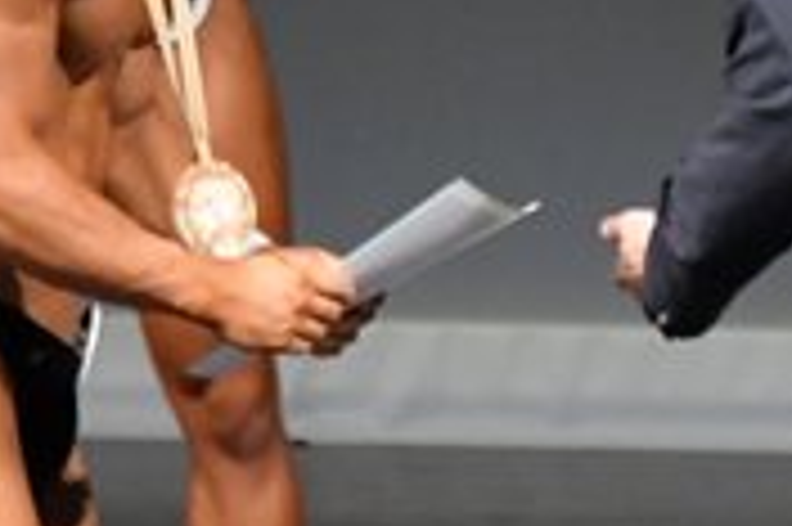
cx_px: 911
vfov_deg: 1.0
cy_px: 346
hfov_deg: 1.5
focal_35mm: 1386
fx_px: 30463
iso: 5000
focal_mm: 210
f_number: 5.6
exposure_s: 1/400
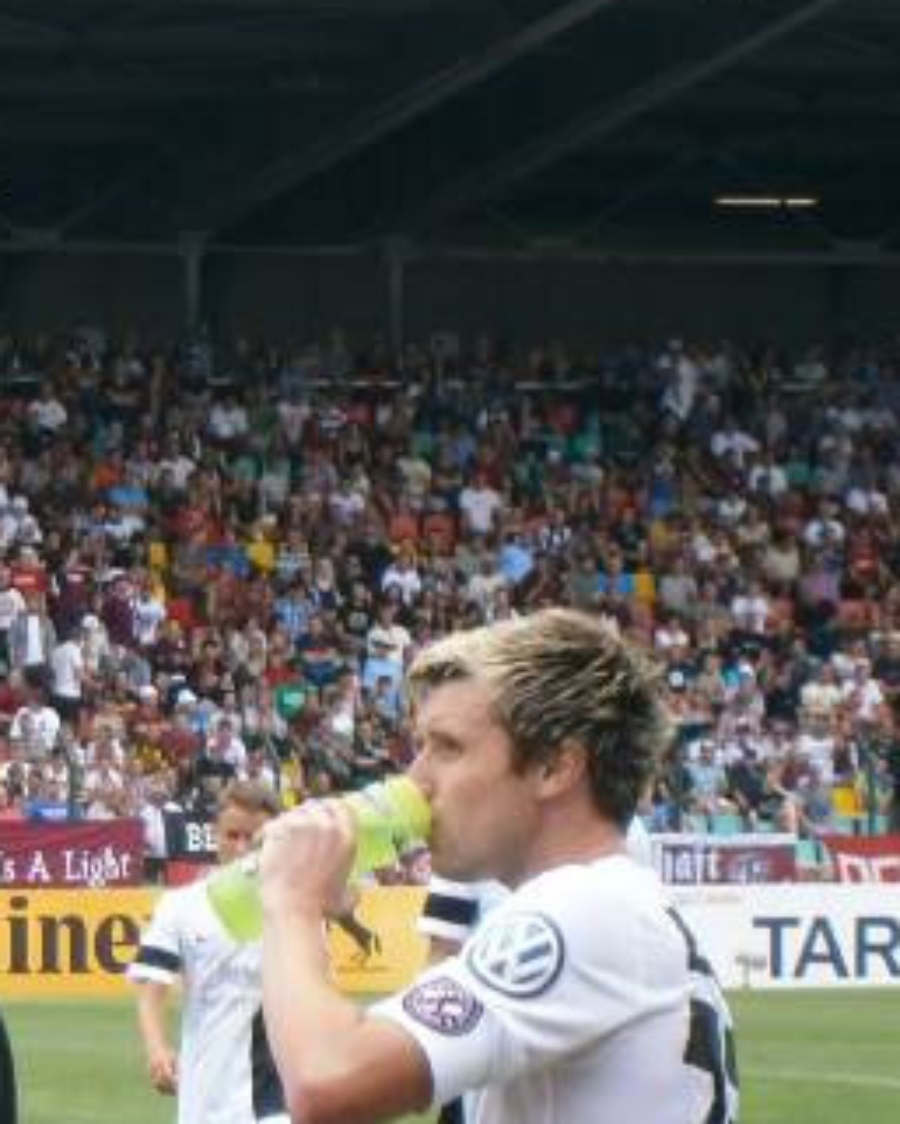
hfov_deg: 5.6
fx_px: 9185
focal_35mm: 276
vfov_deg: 7.0
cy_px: 1045
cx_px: -459
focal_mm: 17.8
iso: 80
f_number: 5.4
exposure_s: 1/80
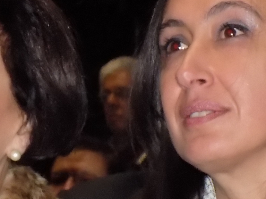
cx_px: 48
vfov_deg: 5.6
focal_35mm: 266
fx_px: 2043
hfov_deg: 7.4
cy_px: 139
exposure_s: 1/30
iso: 560
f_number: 4.6
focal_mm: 17.2
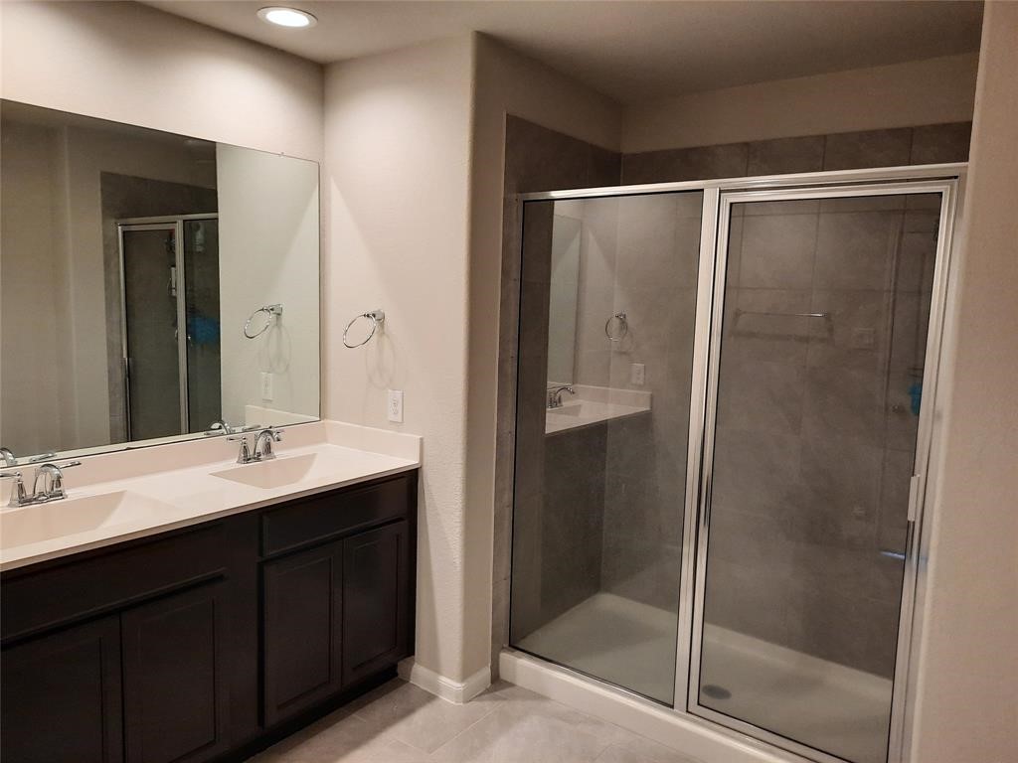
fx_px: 735
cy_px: 382
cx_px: 509
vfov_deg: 54.9
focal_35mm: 25
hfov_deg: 69.4
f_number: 2
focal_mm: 4.6
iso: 200
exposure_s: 1/60
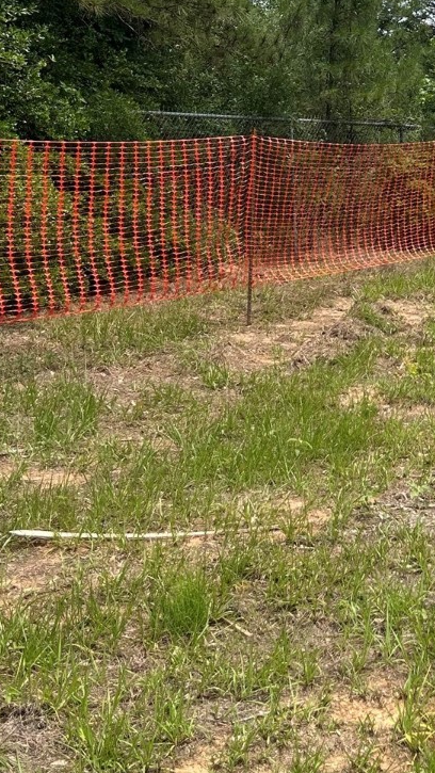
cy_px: 297
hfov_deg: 18.9
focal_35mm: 60
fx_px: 1230
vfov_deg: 34.7
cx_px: 535
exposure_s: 1/1838
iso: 50
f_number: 1.5
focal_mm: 5.7
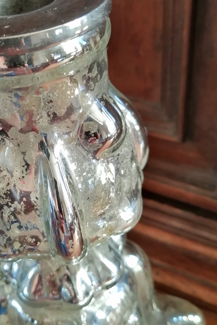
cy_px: 166
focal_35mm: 41
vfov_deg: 47.4
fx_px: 371
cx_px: 63
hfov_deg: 32.2
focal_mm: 3.95
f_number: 1.8
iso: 160
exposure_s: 1/33.3
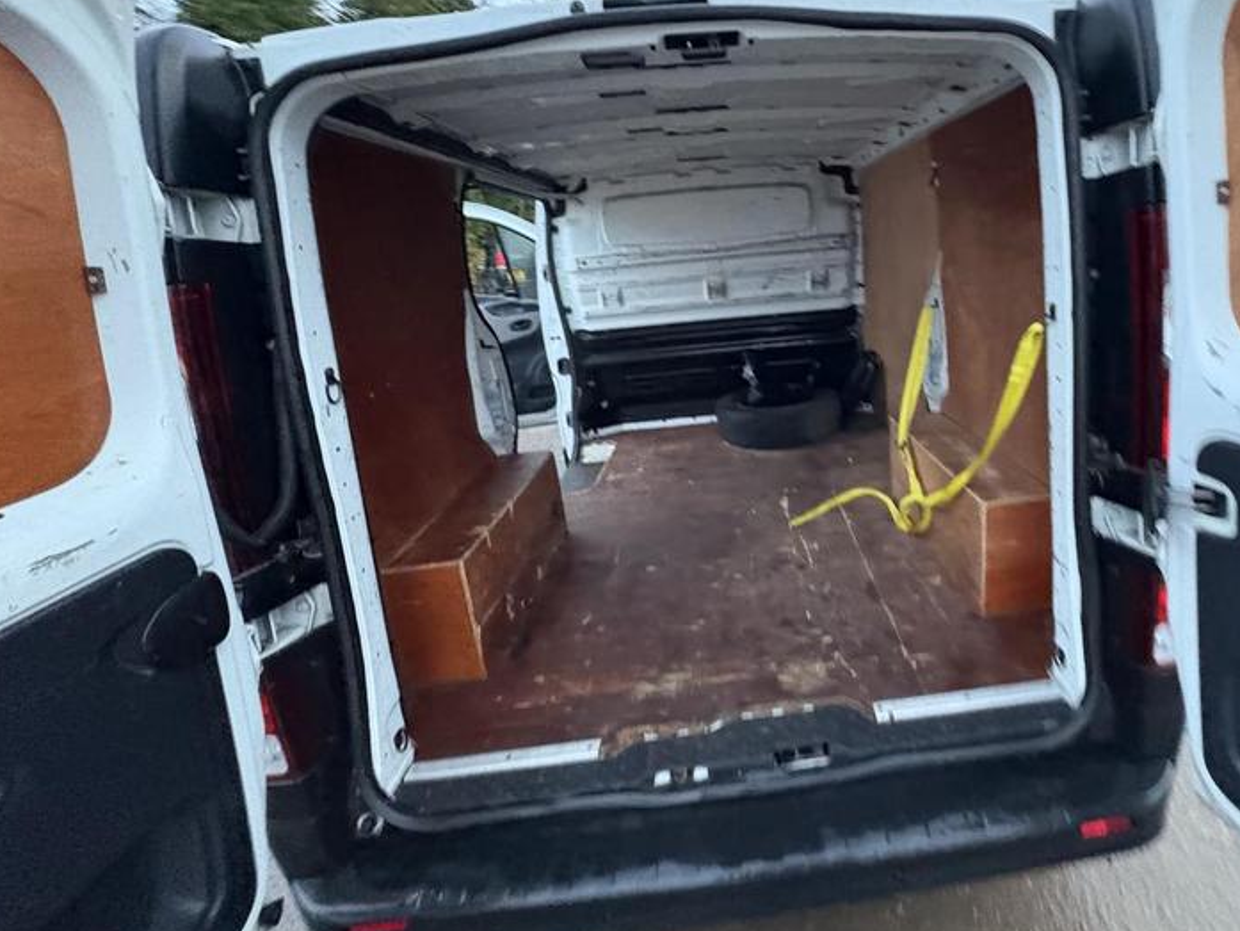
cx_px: 774
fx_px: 645
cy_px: 383
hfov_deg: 86.1
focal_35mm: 18
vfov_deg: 71.0
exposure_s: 1/45
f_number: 2.2
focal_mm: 2.22
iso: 1000
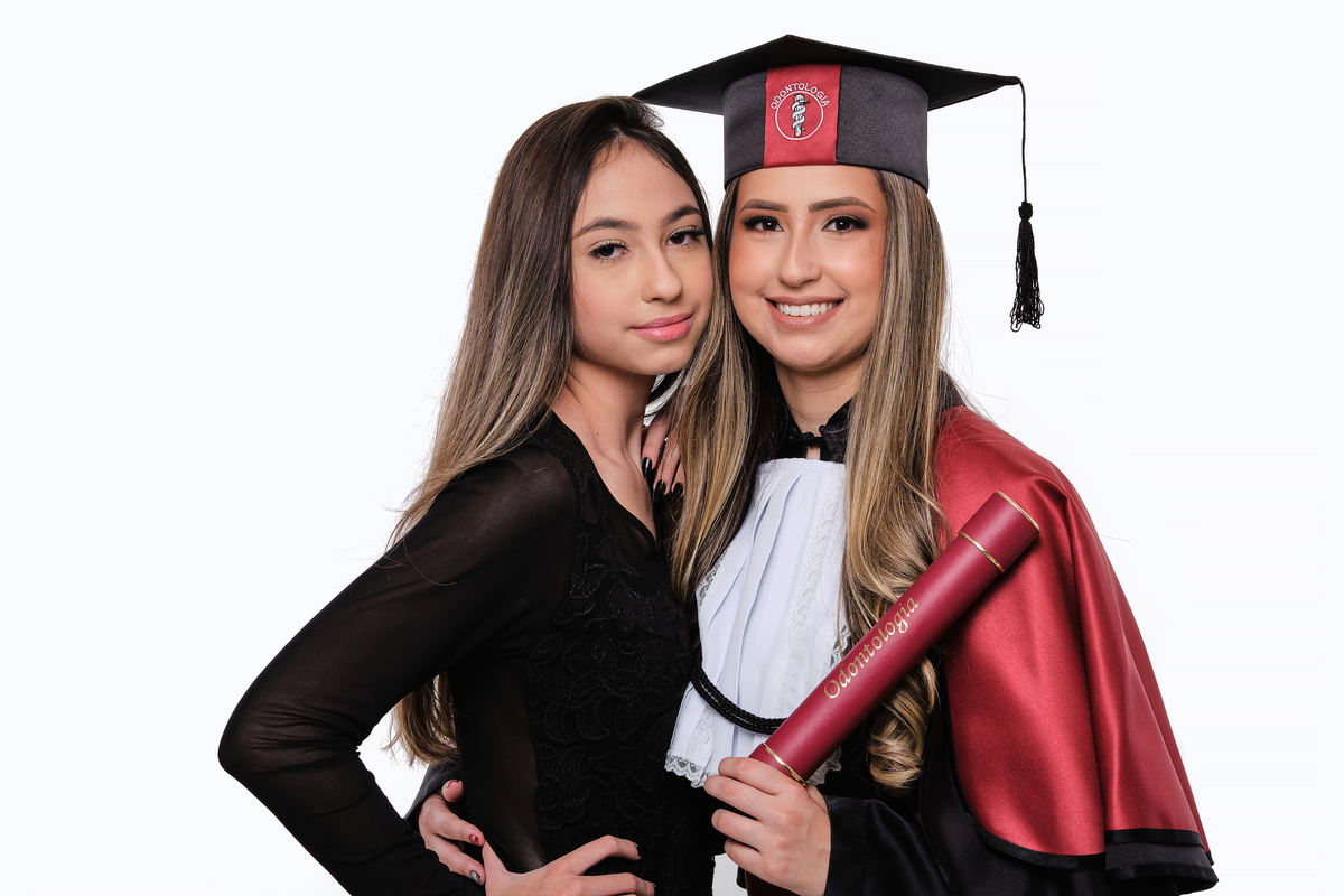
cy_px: 448
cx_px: 672
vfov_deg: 18.2
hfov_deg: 27.0
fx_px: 2800
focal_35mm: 75
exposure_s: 1/200
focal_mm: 50
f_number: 10
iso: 160
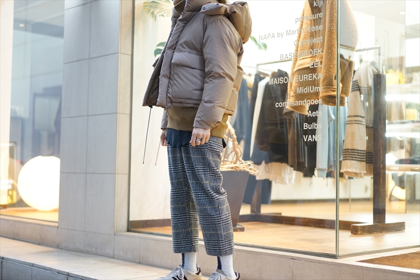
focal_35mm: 55
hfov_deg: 36.3
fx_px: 641
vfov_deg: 24.6
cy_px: 140
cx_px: 210
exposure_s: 1/60
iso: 800
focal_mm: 55
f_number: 1.8
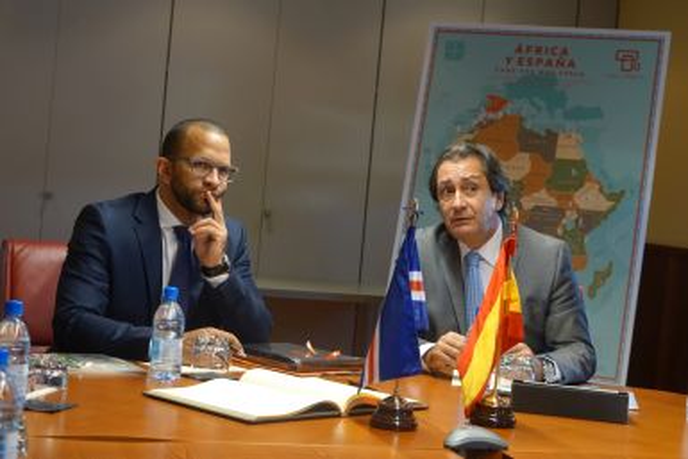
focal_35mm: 73
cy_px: 230
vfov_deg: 18.7
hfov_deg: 27.7
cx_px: 344
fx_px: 1396
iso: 640
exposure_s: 1/80
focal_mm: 26.65
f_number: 2.8
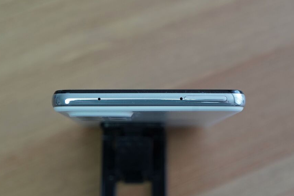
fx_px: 465
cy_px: 104
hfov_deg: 35.0
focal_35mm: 57
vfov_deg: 23.8
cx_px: 138
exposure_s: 1/160
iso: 1250
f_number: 7.1
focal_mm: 51
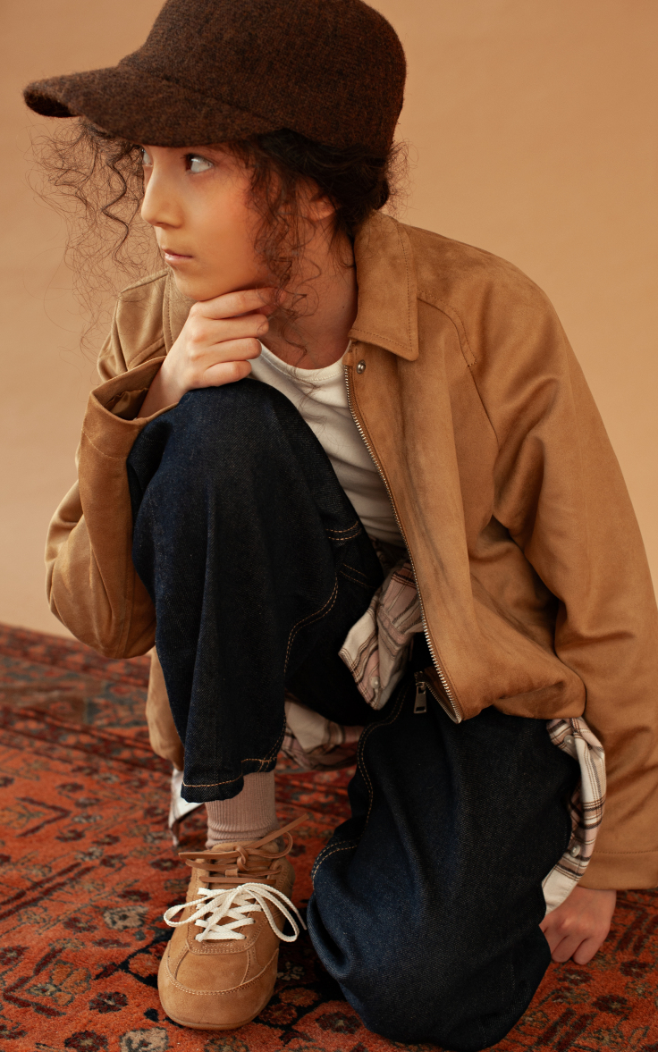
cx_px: 332
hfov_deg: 24.9
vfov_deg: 38.9
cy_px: 525
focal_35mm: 52
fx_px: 1491
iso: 400
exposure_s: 1/125
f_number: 5
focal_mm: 50
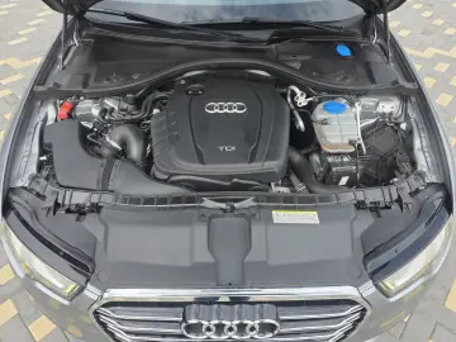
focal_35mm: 23
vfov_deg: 58.9
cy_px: 171
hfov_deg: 73.9
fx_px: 303
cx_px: 228
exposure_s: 1/359
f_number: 1.7
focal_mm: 6.25
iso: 25
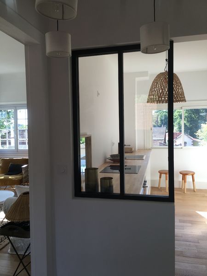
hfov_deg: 48.2
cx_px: 104
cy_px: 138
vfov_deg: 61.7
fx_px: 231
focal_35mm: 29
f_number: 2.2
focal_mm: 4.15
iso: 25
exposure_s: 1/110
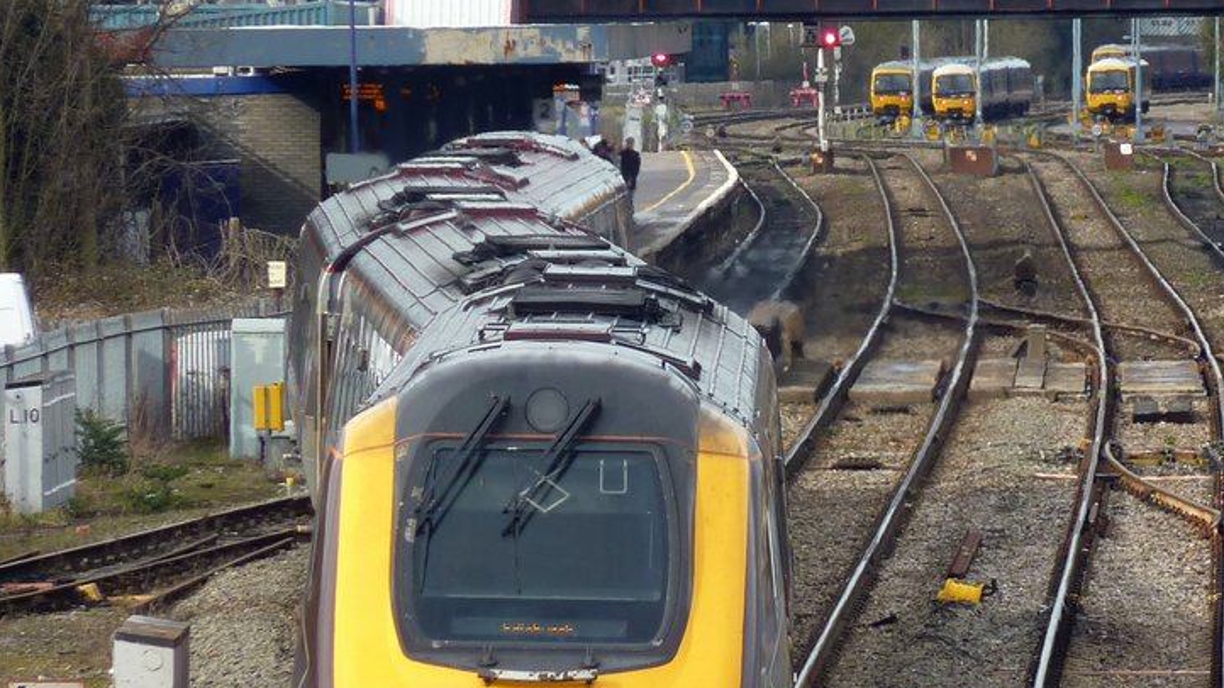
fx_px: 17622
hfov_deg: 4.0
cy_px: 354
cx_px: 973
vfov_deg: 2.2
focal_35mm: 543
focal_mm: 49.2
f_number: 4.9
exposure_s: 1/160
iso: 80
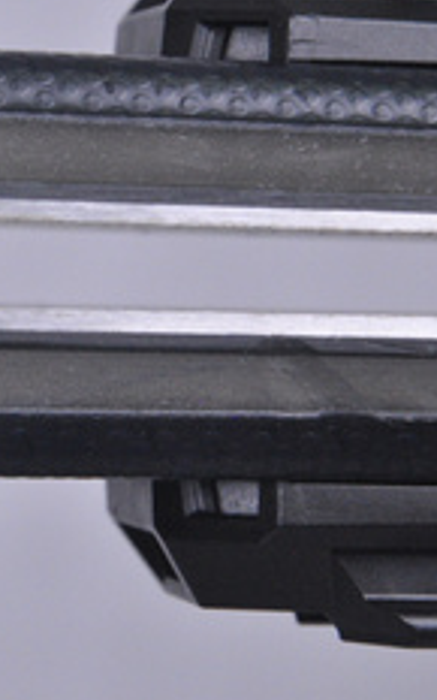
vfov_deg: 6.8
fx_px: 5926
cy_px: 258
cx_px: -136
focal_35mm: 311
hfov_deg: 4.2
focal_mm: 105
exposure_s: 1/125
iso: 3200
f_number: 9.5
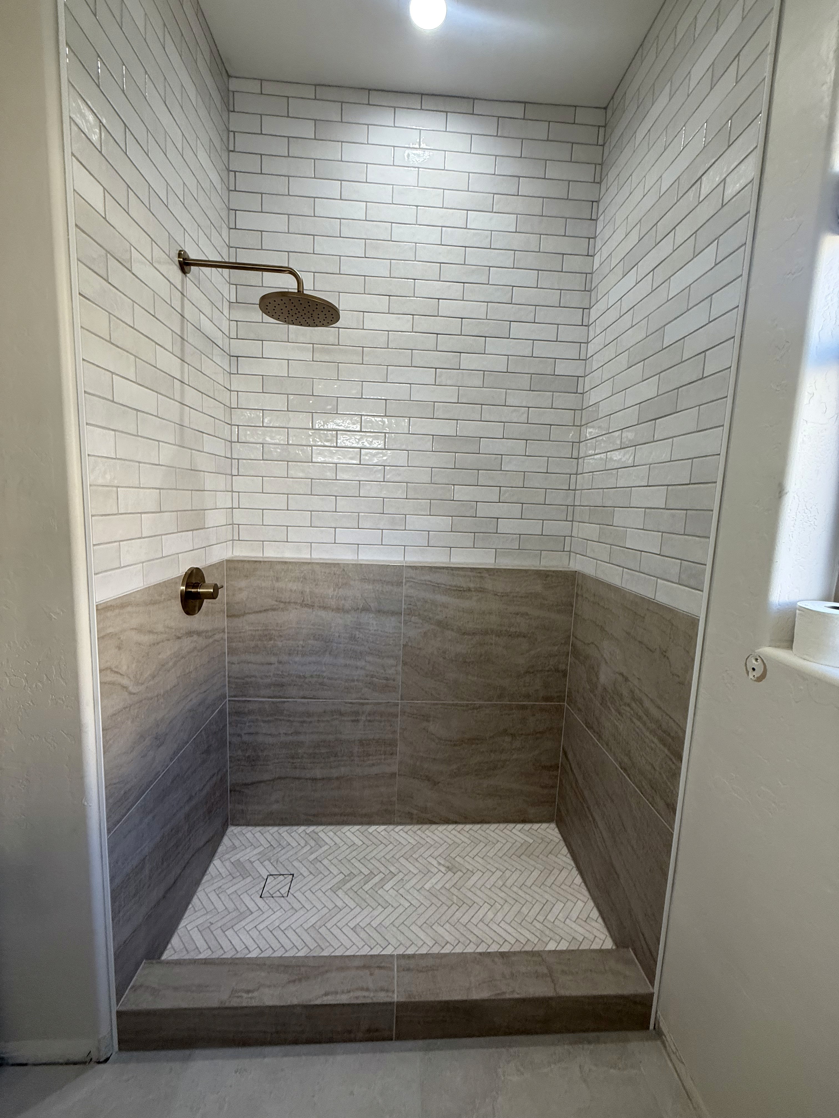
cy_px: 559
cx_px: 420
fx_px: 452
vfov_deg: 102.1
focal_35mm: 14
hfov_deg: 85.7
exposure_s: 1/120
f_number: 2.2
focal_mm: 2.22
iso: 160
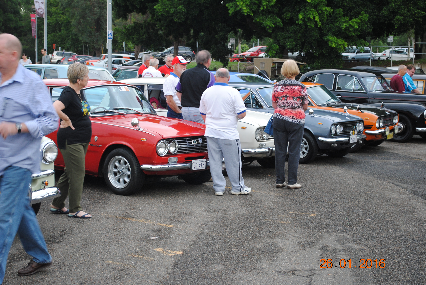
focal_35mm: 68
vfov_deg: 20.2
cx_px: 213
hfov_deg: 29.8
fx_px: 800
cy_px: 142
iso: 280
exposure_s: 1/30
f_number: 5.3
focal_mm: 45
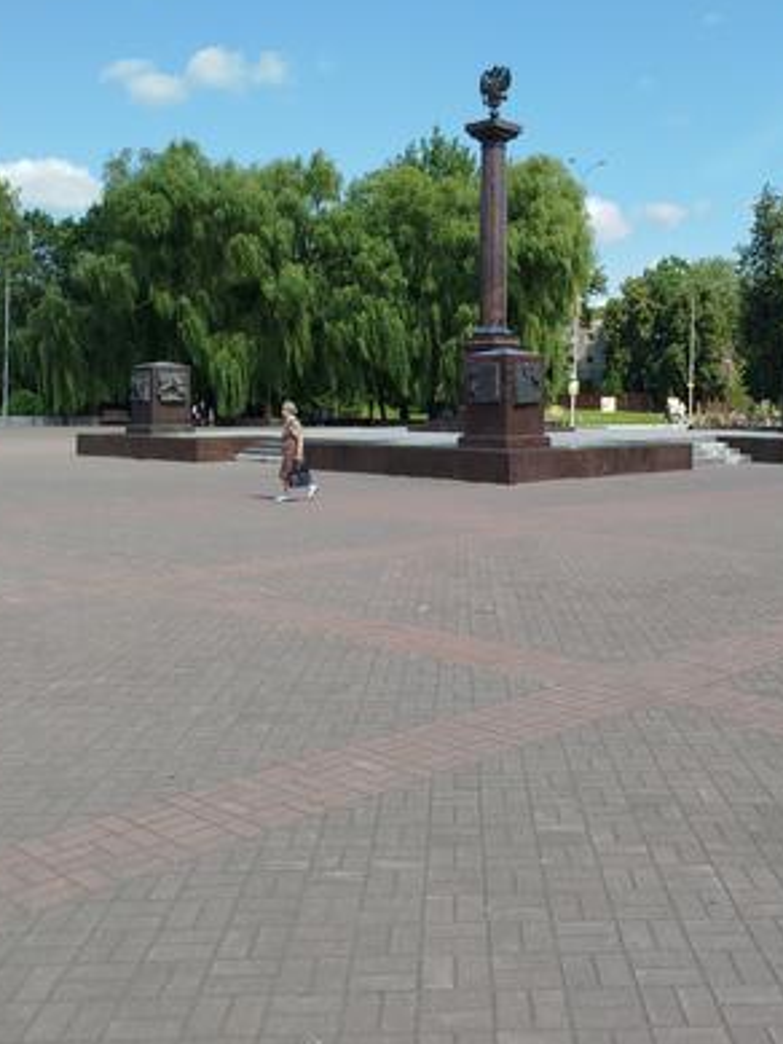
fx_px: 1115
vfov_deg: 49.7
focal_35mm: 37
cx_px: 520
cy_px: 395
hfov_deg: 38.3
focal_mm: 5.31
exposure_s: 1/904
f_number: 1.7
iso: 50
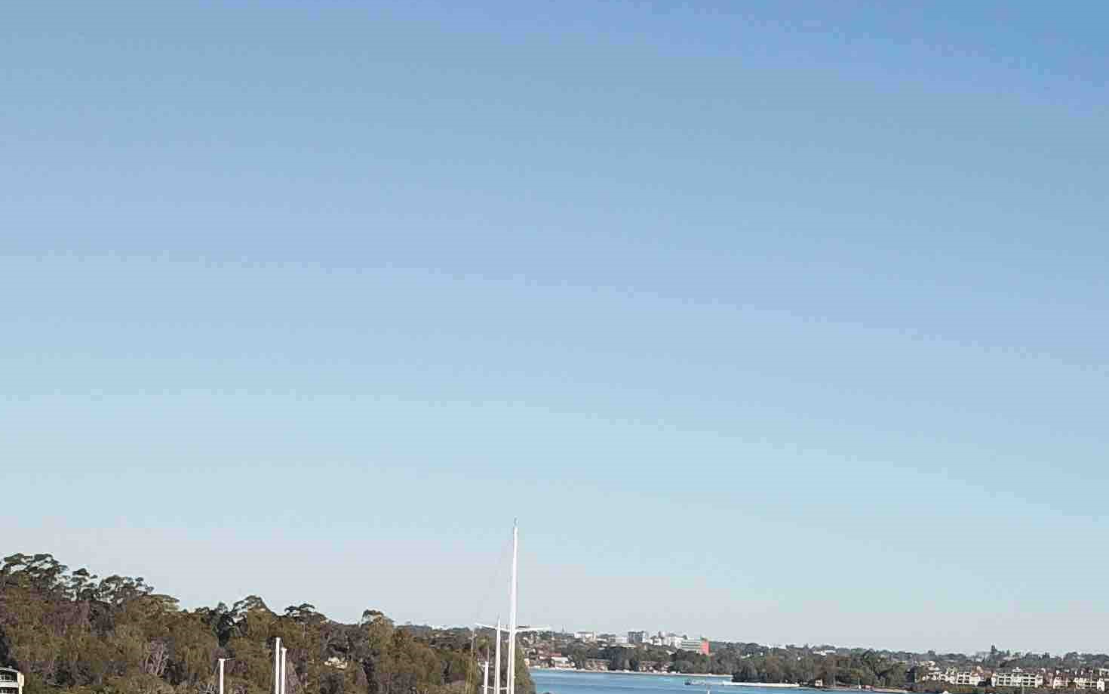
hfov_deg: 27.0
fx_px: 2267
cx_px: 875
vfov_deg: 16.2
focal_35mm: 75
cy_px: 960
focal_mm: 4.73
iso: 100
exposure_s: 1/1565
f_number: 2.2
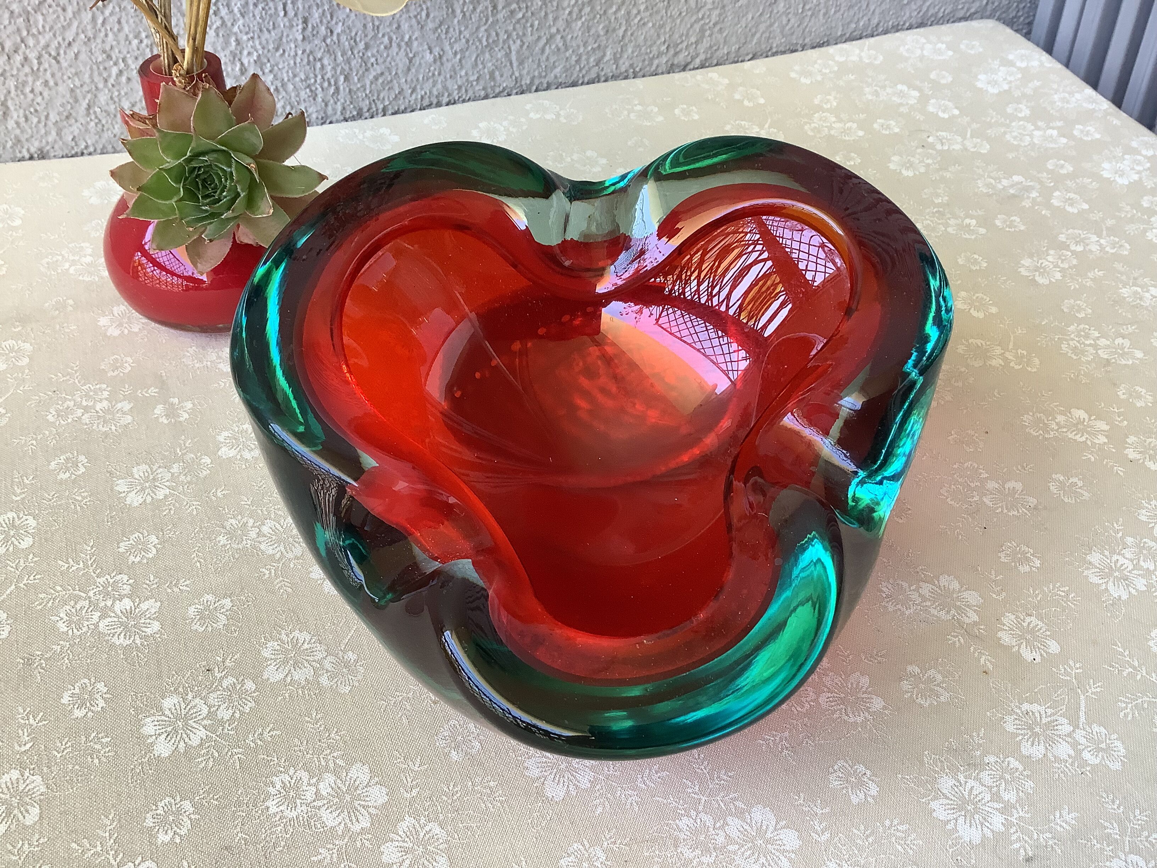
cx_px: 578
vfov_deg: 45.4
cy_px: 434
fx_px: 1036
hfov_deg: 58.4
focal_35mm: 31
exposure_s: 1/60
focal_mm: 3.3
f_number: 2.4
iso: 80
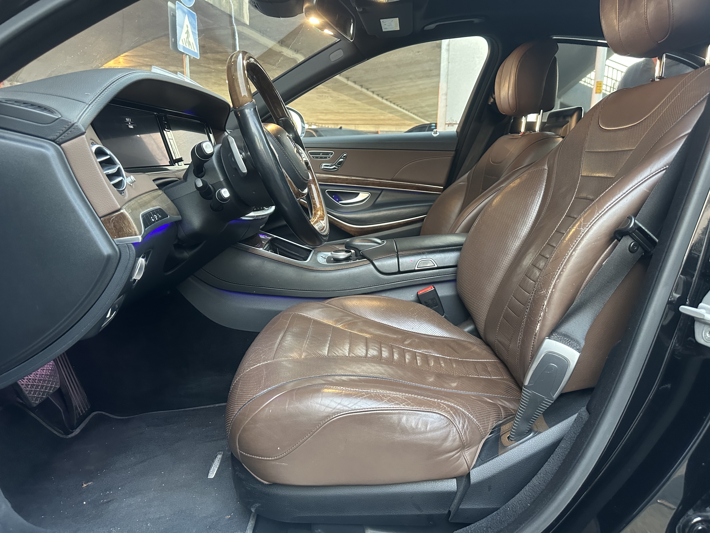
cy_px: 266
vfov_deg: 56.8
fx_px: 492
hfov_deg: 71.6
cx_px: 355
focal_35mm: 24
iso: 500
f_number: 1.78
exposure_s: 1/60
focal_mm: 6.86
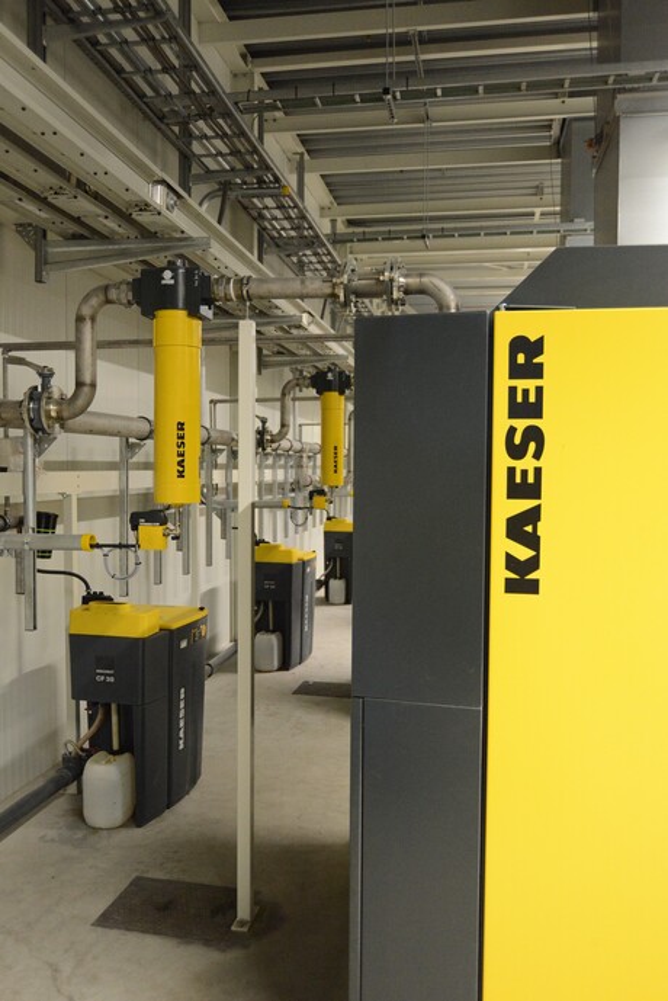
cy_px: 500
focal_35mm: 32
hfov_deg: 41.2
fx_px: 890
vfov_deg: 58.7
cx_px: 334
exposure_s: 1/100
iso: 6400
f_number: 5
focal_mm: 32
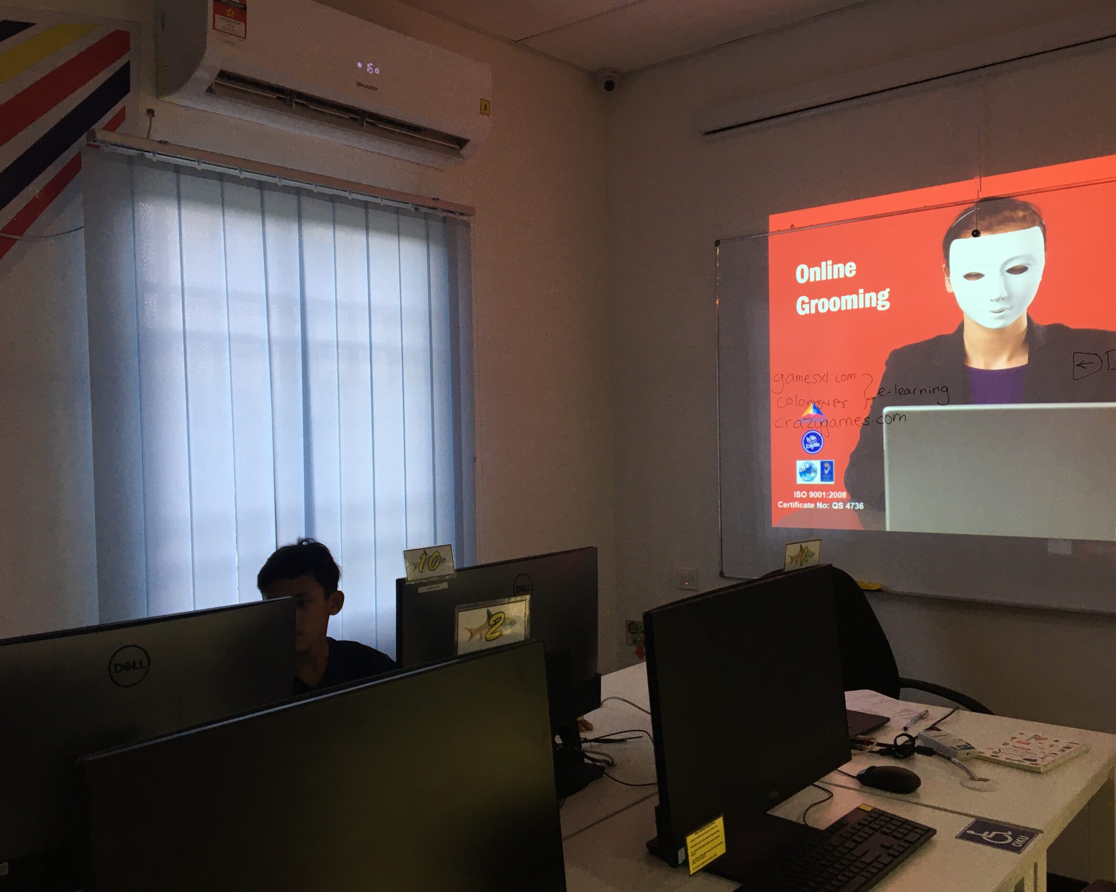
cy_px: 454
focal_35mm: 31
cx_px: 573
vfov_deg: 47.1
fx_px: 1024
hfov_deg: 57.2
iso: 25
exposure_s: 1/33
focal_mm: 4.15
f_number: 2.2
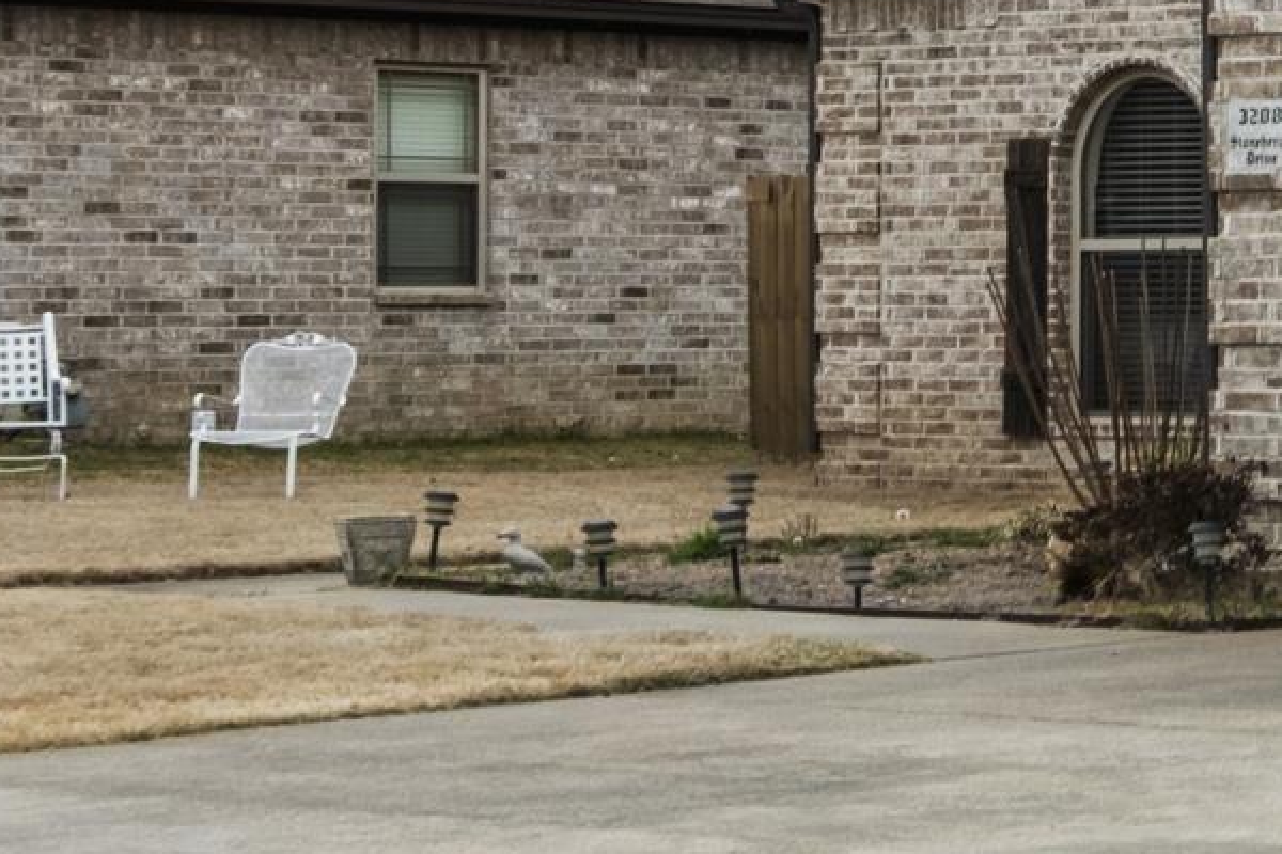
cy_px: 10
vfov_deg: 9.1
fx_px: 5341
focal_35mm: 150
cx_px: 2372
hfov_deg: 12.4
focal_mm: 24
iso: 400
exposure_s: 1/50
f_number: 9
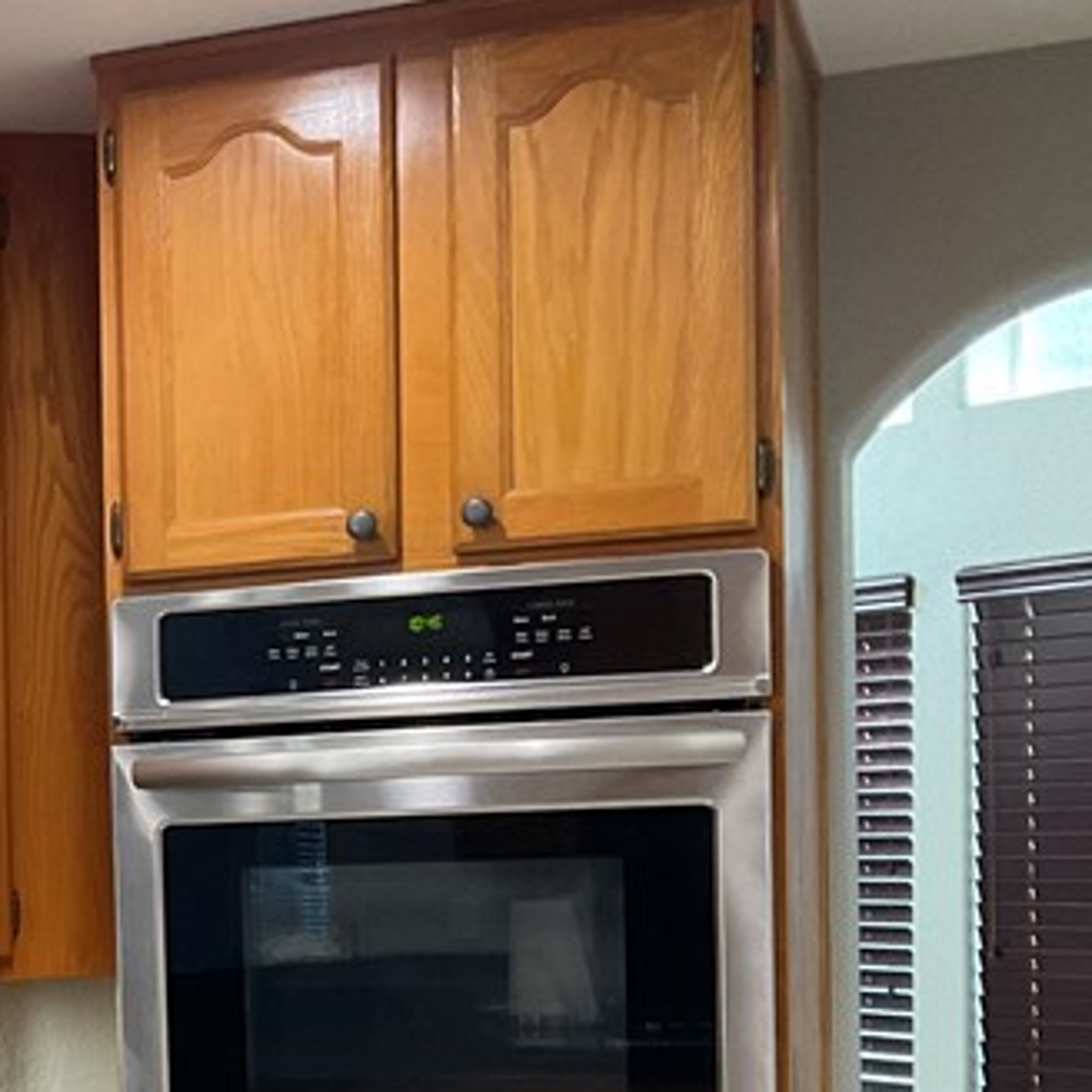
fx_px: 2855
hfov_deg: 19.2
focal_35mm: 80
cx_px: -496
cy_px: 995
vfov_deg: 21.2
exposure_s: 1/60
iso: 100
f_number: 1.8
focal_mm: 3
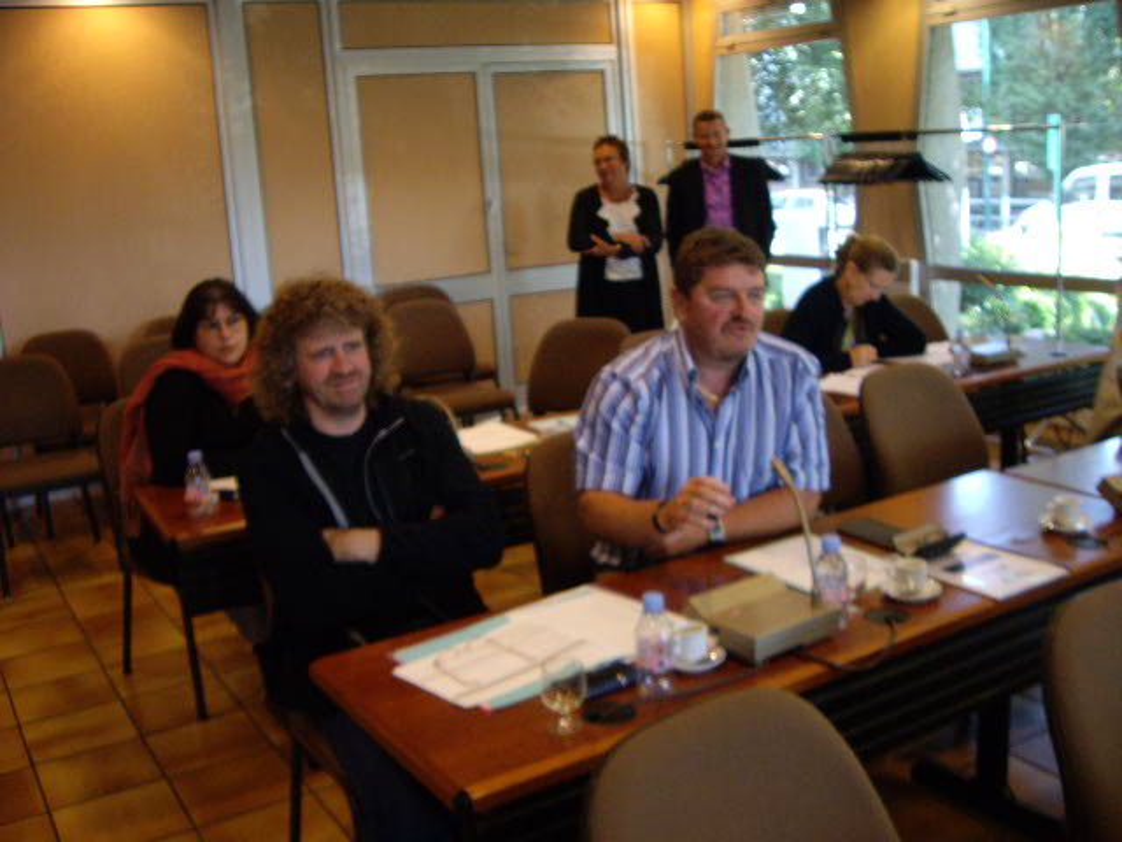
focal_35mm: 38
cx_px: 561
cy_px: 421
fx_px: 1232
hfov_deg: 49.0
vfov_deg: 37.7
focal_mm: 6.2
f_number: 2.7
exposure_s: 1/60
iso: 200
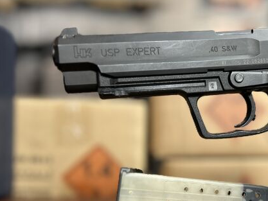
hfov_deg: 35.6
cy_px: 127
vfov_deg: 27.9
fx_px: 403
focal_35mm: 52
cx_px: 214
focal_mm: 5.7
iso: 80
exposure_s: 1/50
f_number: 1.5
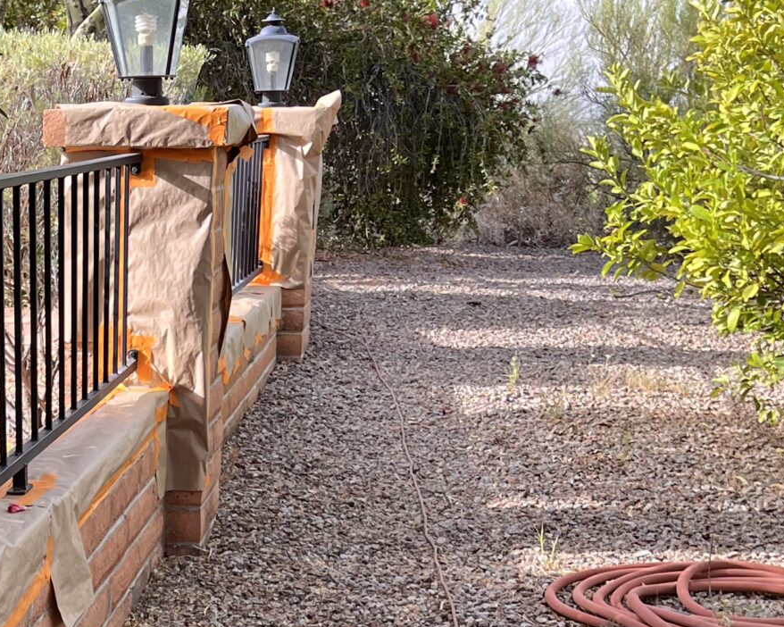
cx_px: 18
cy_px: 750
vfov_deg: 19.5
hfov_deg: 24.6
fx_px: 1717
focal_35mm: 74
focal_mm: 5.1
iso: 50
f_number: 1.6
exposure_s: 1/309
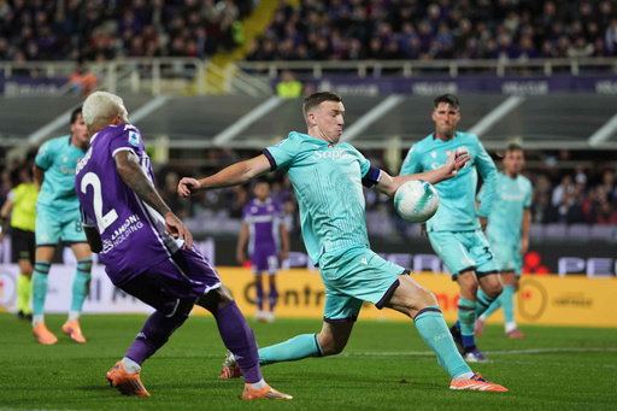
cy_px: 206
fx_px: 3426
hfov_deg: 10.3
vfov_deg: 6.9
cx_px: 308
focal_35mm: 200
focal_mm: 200
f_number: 3.5
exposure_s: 1/1600
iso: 2500
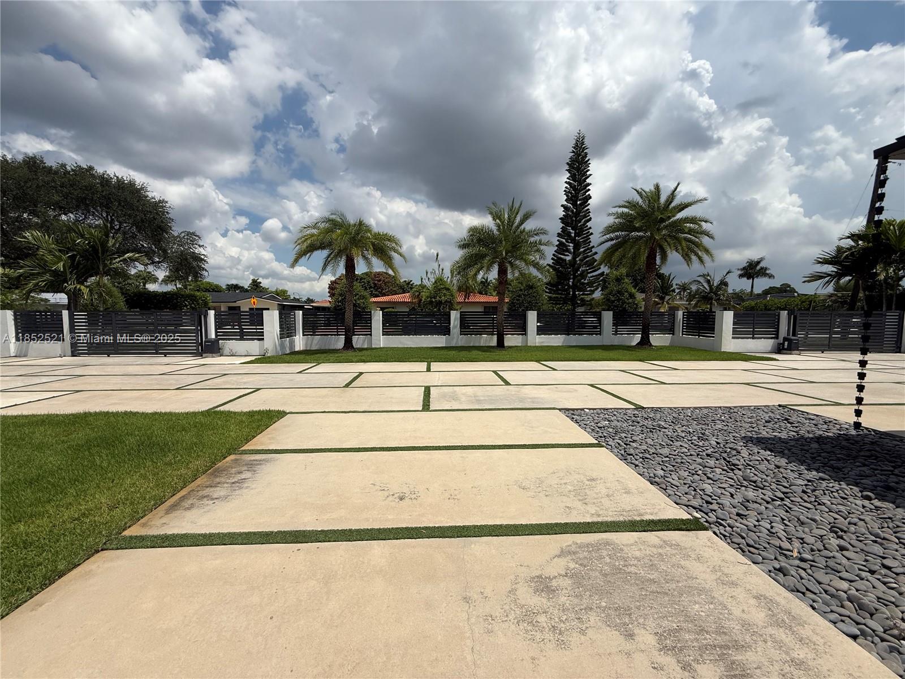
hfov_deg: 102.1
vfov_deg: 85.7
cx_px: 452
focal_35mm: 14
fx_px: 366
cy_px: 340
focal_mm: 2.22
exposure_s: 1/4762
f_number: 2.2
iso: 50
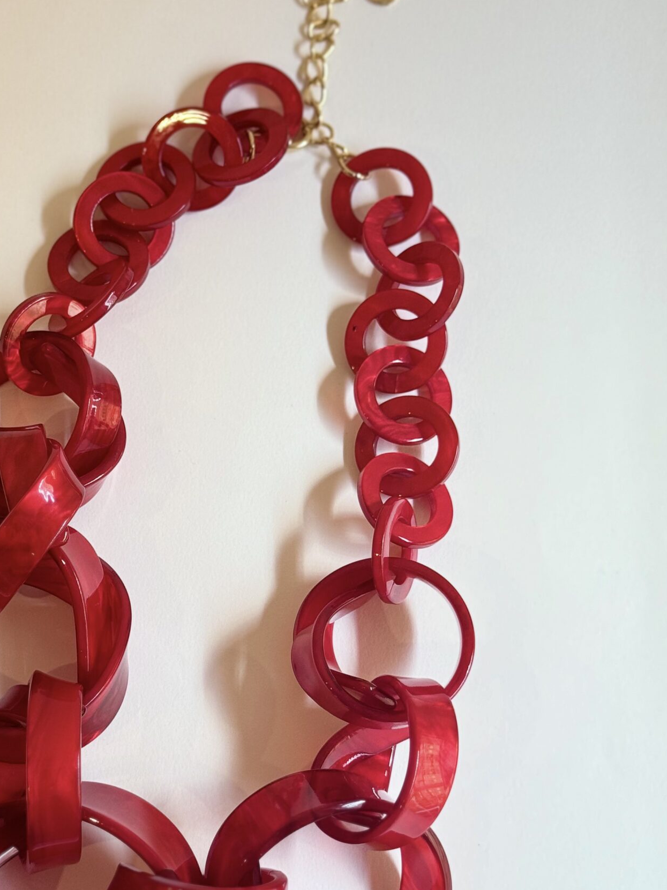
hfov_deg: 19.8
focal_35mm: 74
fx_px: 1902
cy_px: 554
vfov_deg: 26.3
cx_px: 208
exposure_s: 1/50
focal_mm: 6.76
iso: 64
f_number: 1.78
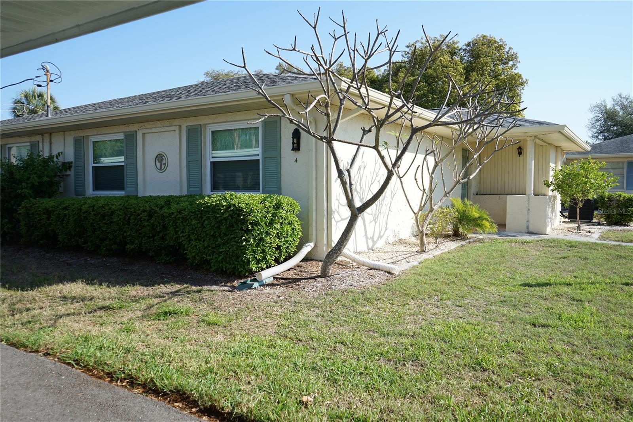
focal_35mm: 28
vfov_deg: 46.4
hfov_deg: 65.5
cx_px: 316
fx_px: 492
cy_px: 211
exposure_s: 1/250
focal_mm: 28
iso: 100
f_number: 6.3
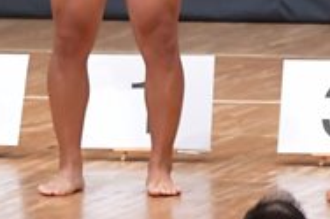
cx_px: 254
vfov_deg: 1.8
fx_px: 7061
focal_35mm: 771
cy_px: -30
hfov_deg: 2.7
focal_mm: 125
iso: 8000
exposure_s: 1/400
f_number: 5.6
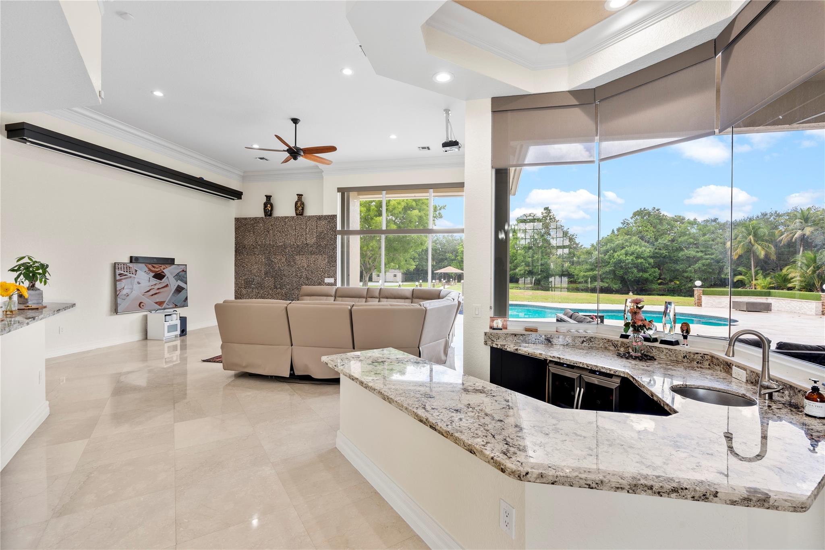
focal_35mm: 16
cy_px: 275
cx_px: 412
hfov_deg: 96.7
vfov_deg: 73.7
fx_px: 367
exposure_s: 1/2
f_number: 9
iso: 100
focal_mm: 16
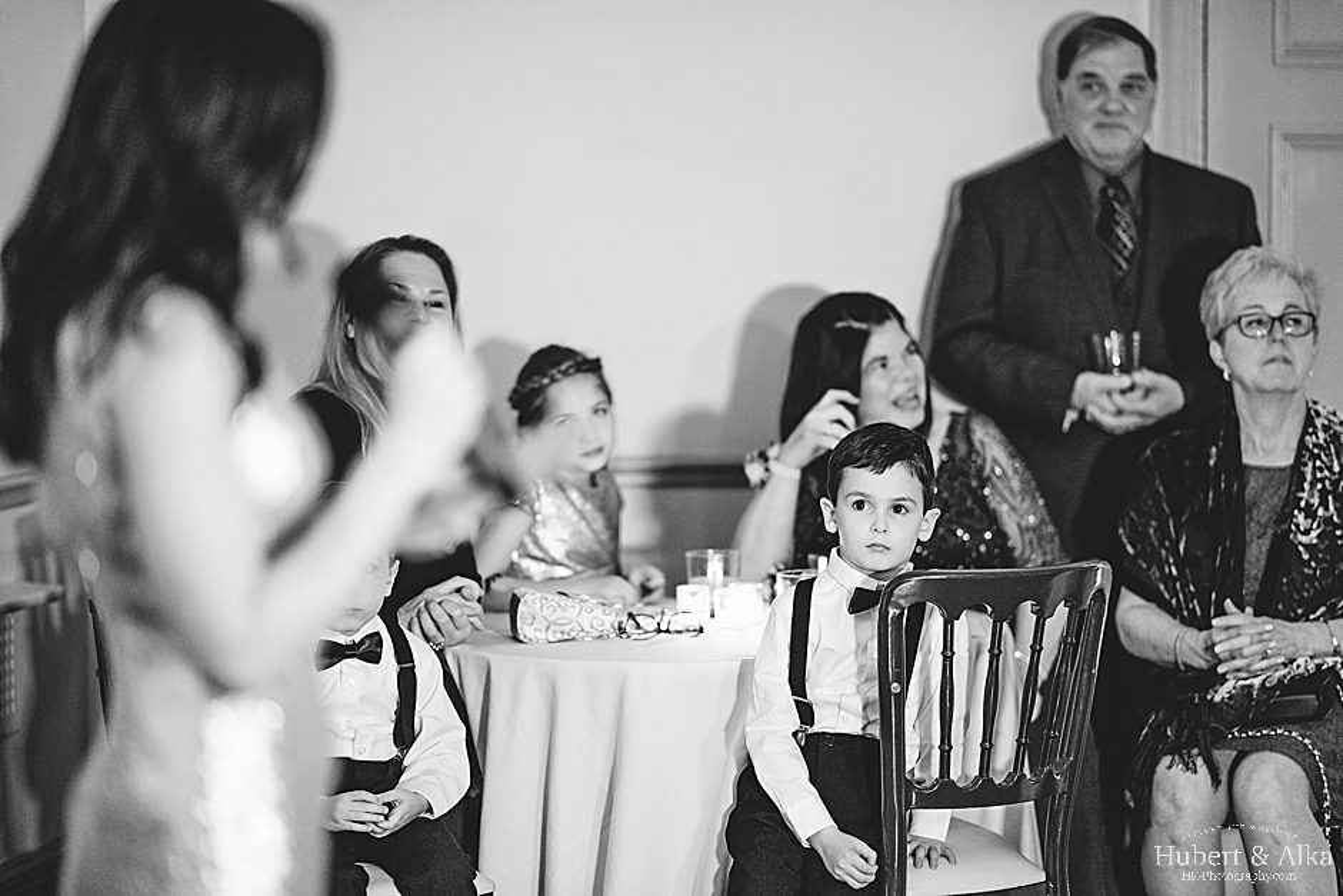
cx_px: 672
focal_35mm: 105
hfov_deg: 19.5
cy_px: 448
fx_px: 3917
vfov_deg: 13.0
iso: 800
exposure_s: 1/100
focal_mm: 105
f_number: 1.4
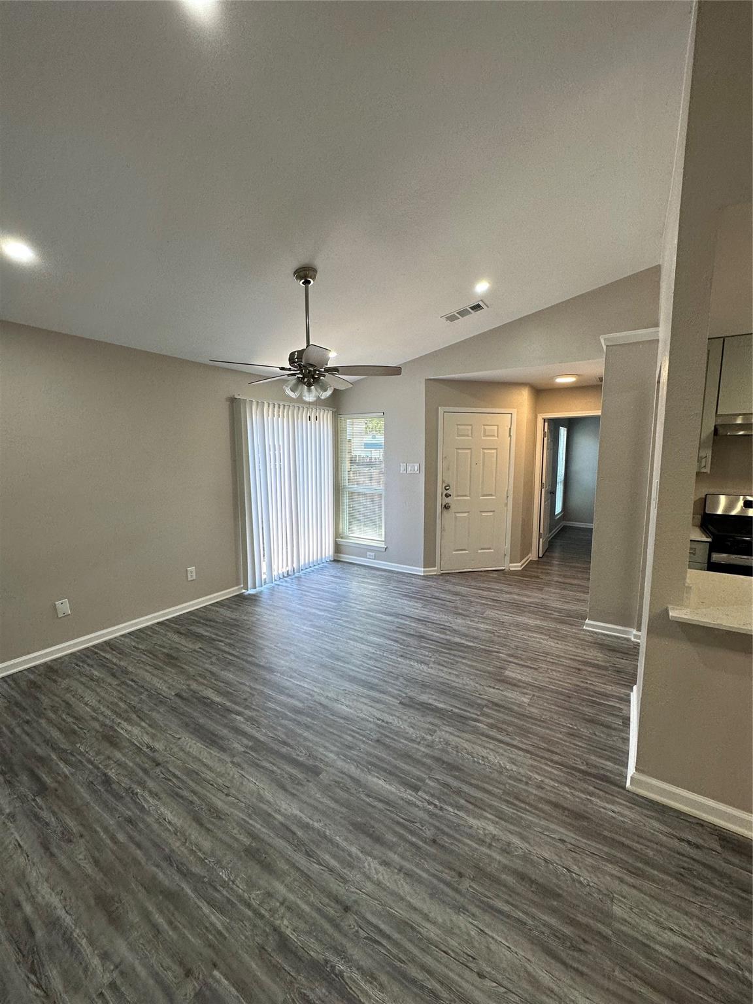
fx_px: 406
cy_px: 502
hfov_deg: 85.7
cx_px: 376
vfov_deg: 102.1
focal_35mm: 14
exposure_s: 1/120
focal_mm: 2.22
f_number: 2.2
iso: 100
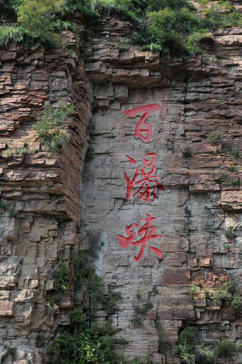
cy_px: 182
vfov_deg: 33.4
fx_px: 607
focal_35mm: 60
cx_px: 121
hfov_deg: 22.6
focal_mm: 40
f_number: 10
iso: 200
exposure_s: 1/125
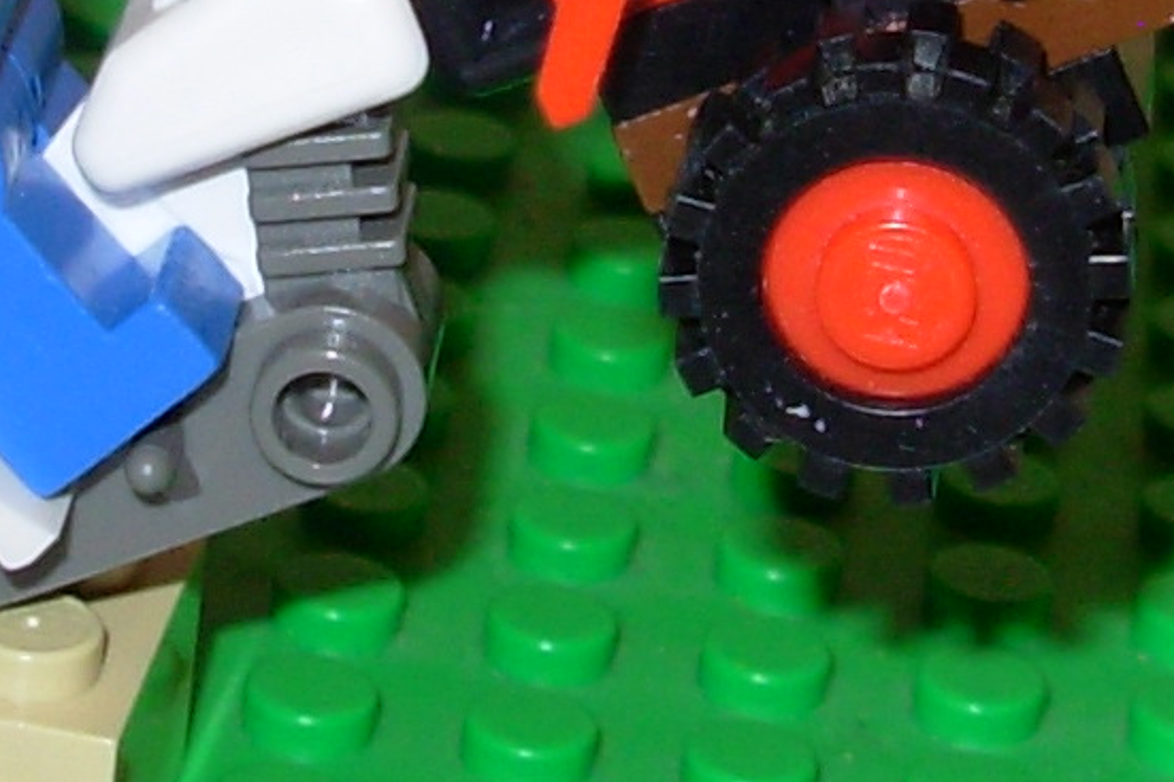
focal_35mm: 202
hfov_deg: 10.2
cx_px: 490
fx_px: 6585
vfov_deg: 6.7
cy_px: -213
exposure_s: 1/32
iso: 50
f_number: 2.9
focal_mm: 6.3
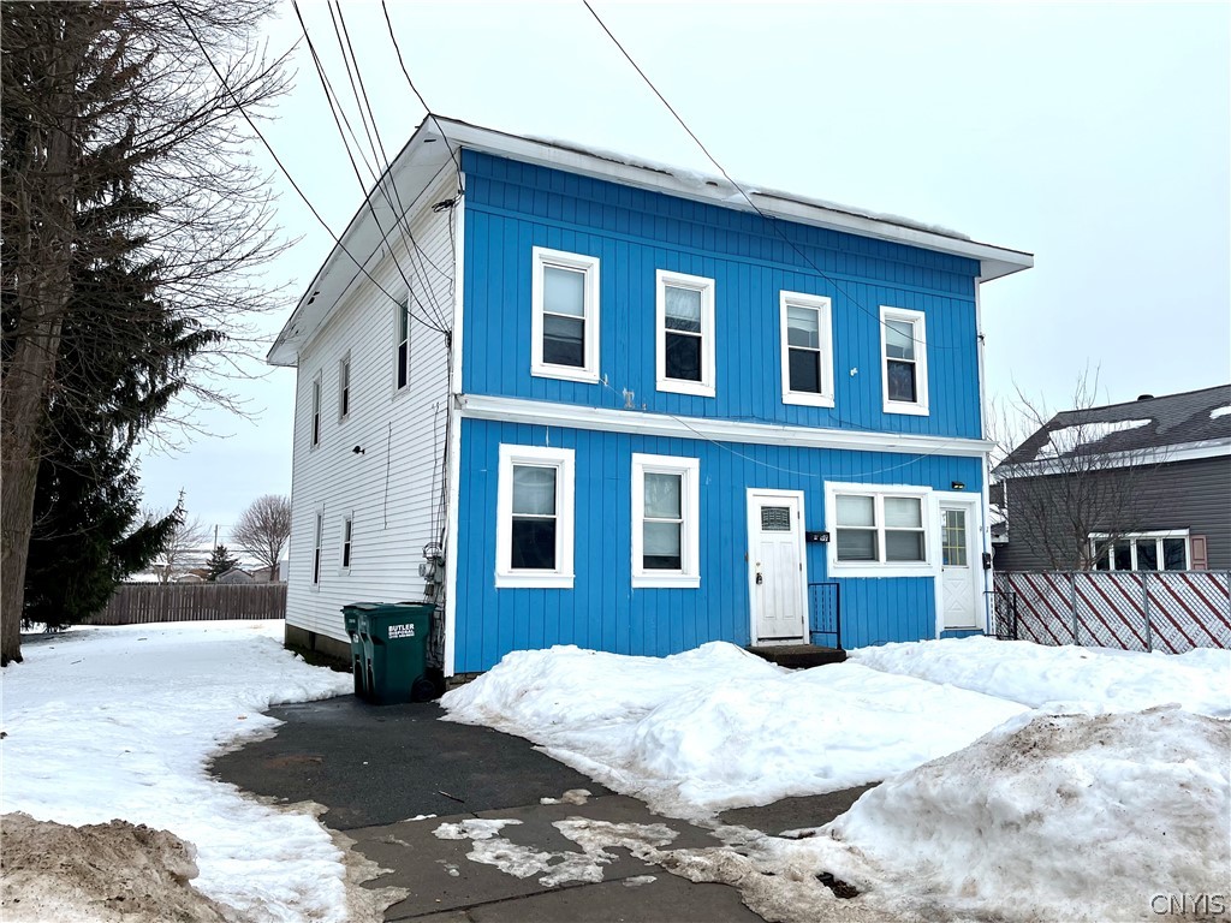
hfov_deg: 67.3
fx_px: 925
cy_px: 462
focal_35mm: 26
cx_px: 616
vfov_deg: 53.1
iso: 50
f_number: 1.6
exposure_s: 1/1151
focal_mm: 5.1
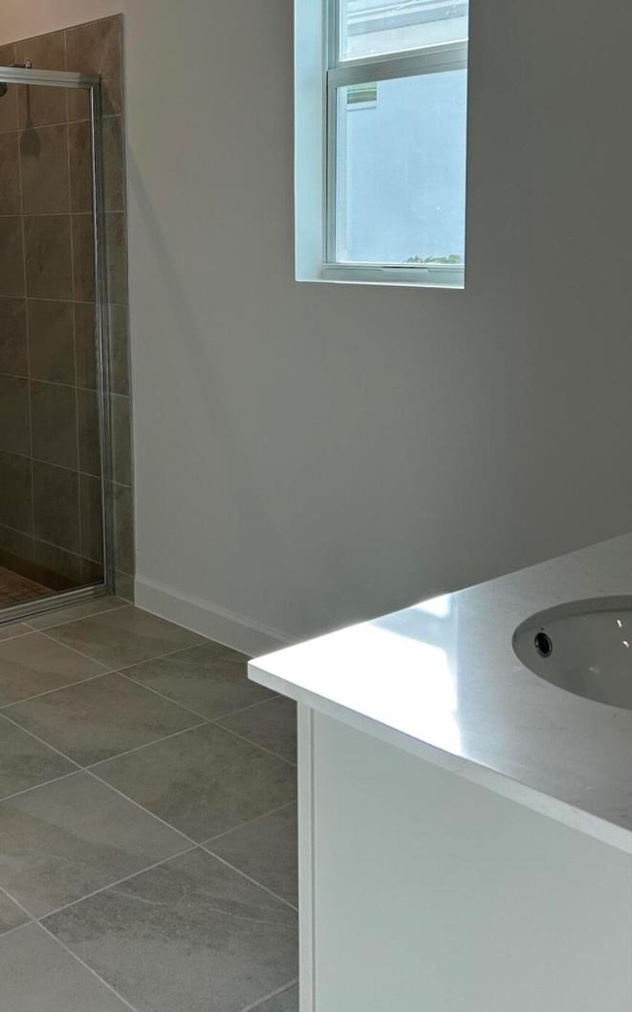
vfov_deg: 48.6
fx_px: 1103
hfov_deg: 30.8
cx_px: 84
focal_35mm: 40
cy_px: 358
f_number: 1.5
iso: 50
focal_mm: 5.7
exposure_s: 1/287
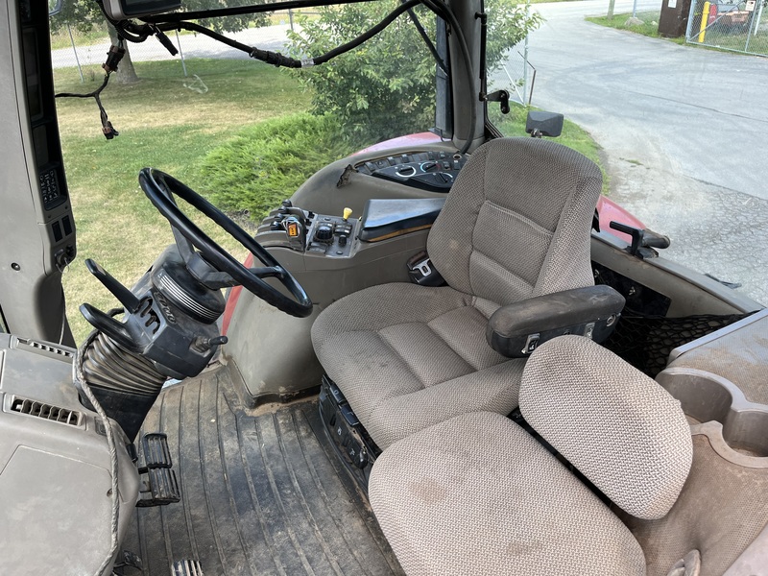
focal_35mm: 26
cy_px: 288
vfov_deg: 53.1
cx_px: 384
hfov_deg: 67.3
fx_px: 577
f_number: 1.6
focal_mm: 5.1
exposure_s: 1/418
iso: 50
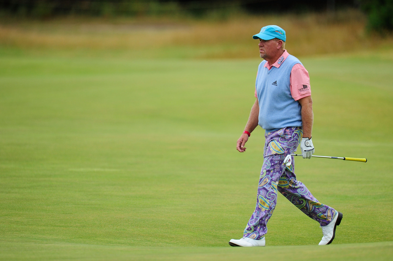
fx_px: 6545
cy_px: 130
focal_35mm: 600
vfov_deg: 2.3
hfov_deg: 3.4
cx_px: 196
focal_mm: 600
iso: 500
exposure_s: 1/500
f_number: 4.5
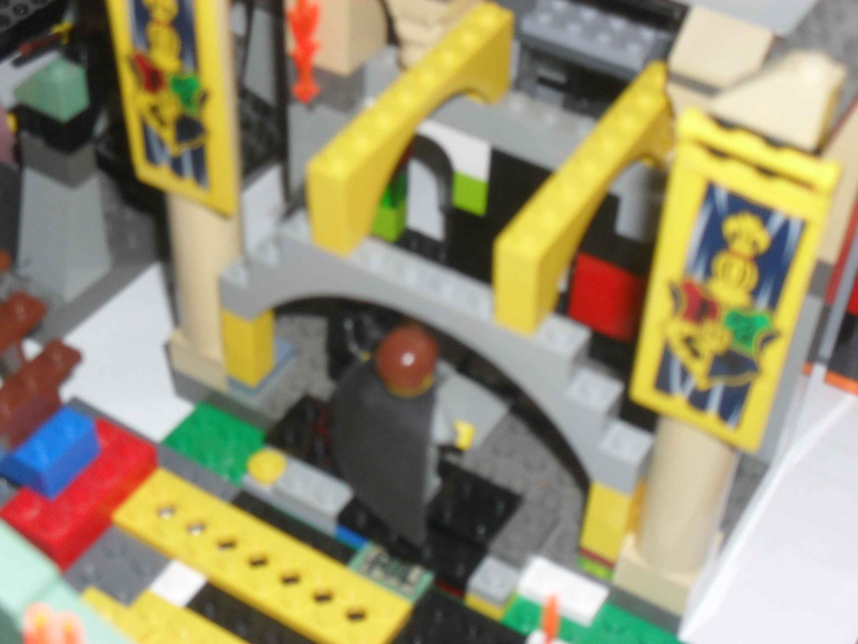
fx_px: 1413
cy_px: 322
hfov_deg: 33.8
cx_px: 429
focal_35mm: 57
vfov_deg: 25.7
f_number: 4.3
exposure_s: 1/60
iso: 200
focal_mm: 10.1
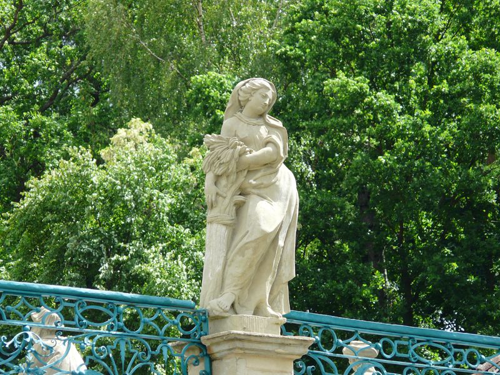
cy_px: 188
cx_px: 250
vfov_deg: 5.1
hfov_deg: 6.9
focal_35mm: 289
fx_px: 4174
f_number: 4
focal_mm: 47.5
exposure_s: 1/250
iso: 100
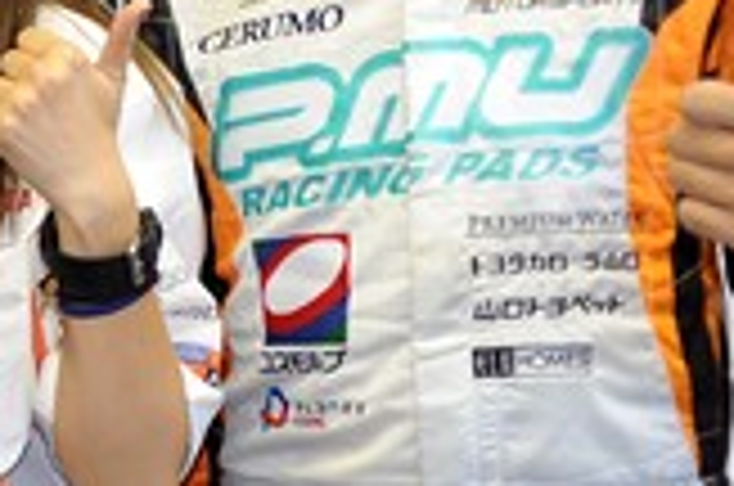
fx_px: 3154
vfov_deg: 8.8
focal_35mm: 155
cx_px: -766
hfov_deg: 11.8
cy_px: 216
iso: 800
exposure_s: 1/125
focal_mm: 35
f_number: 2
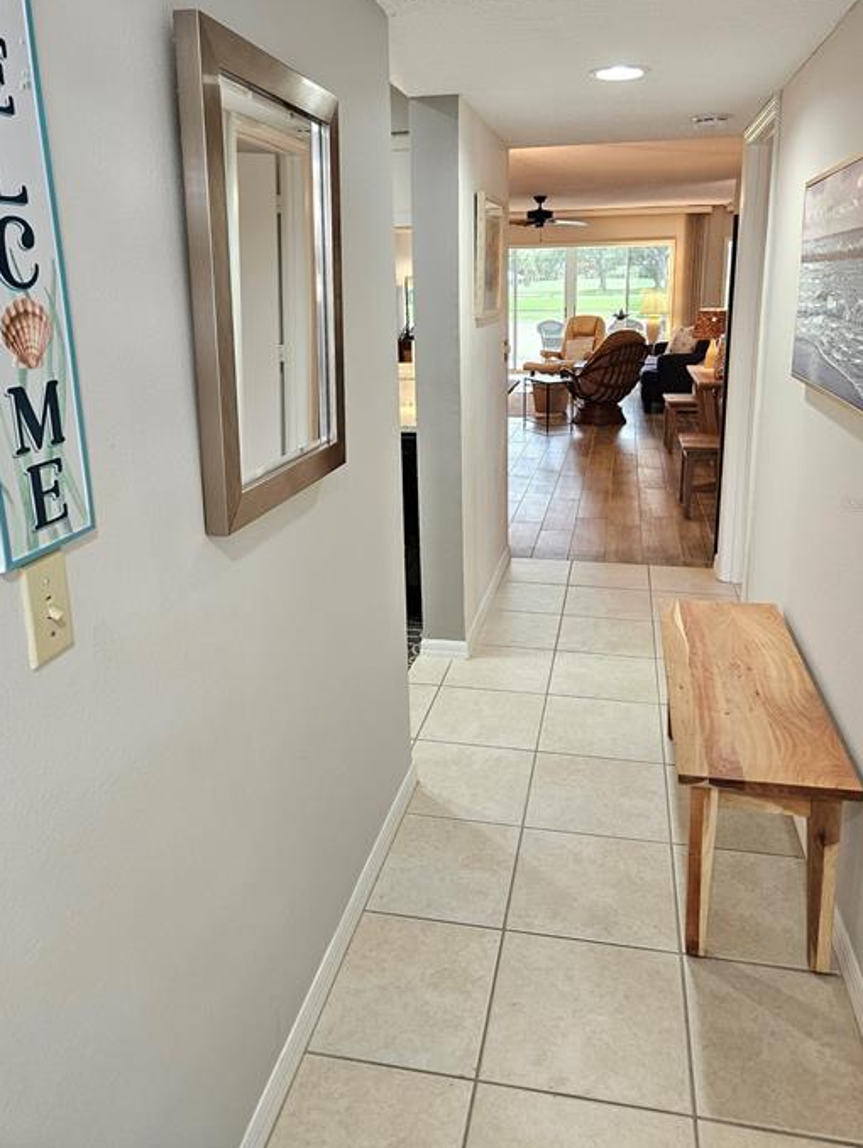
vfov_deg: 67.0
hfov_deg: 53.1
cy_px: 504
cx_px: 432
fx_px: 863
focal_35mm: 26
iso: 320
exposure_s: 1/120
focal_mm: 5.4
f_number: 1.8
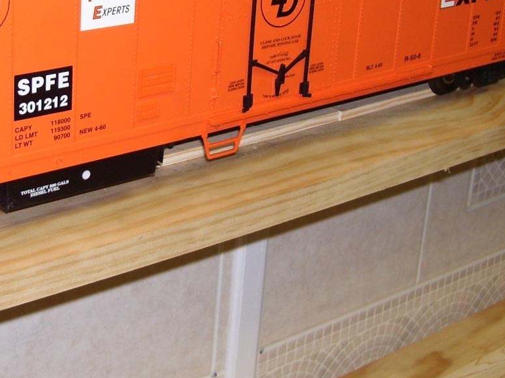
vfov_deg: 19.2
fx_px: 1109
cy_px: 65
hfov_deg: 25.4
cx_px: 126
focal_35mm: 76
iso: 80
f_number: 2.7
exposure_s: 1/60
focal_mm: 6
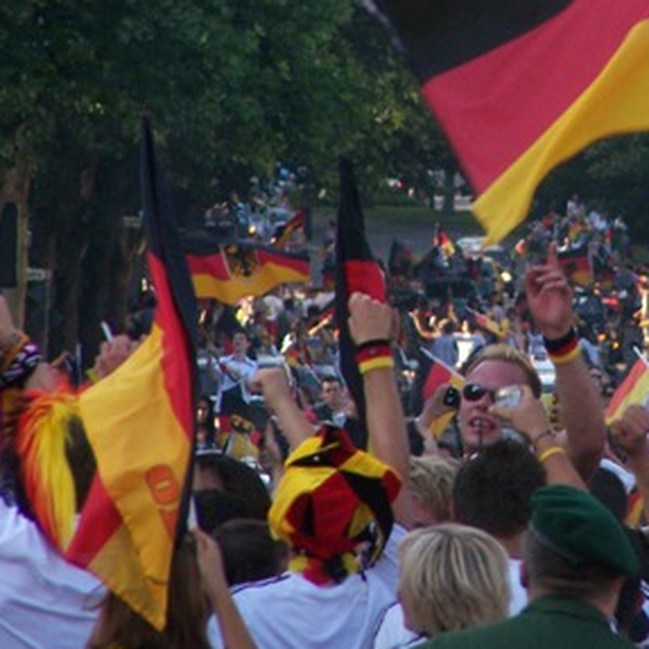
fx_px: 15909
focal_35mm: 750
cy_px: 172
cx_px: 556
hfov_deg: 2.3
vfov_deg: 2.3
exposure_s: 1/400
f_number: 3.7
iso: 160
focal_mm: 63
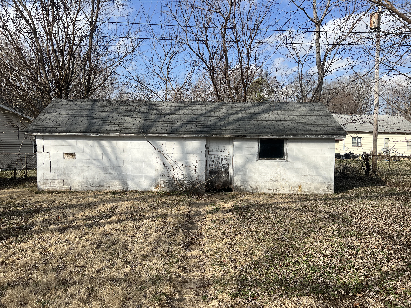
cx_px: 206
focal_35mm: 26
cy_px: 154
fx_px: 309
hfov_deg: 67.3
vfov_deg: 53.1
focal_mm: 5.7
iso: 50
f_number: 1.5
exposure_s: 1/4115
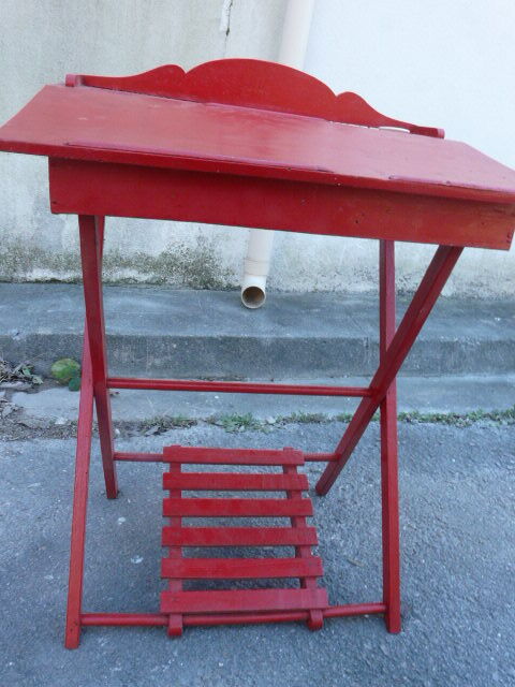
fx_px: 555
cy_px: 344
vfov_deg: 63.4
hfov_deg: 49.7
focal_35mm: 28
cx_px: 258
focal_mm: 4.6
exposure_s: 1/20
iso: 200
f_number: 8
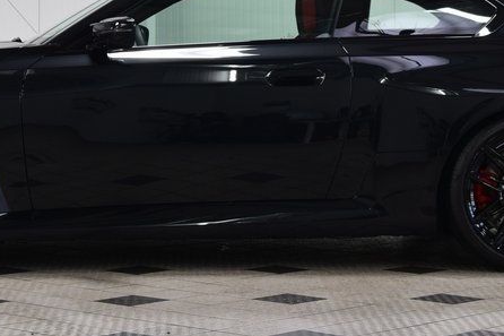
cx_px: 208
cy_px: 70
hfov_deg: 16.5
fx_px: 1735
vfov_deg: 11.0
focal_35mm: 124
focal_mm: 36
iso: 400
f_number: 6.3
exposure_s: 1/20
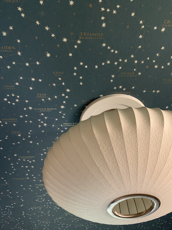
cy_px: 115
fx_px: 172
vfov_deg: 67.3
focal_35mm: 26
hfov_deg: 53.1
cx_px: 86
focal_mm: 4.25
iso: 500
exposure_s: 1/30
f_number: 1.8
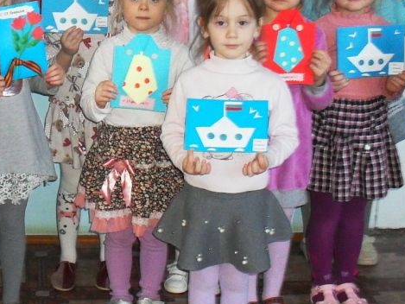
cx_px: 69
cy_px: 67
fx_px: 971
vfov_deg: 17.7
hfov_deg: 23.1
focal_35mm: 83
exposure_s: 1/45
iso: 200
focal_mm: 6.3
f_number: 2.8
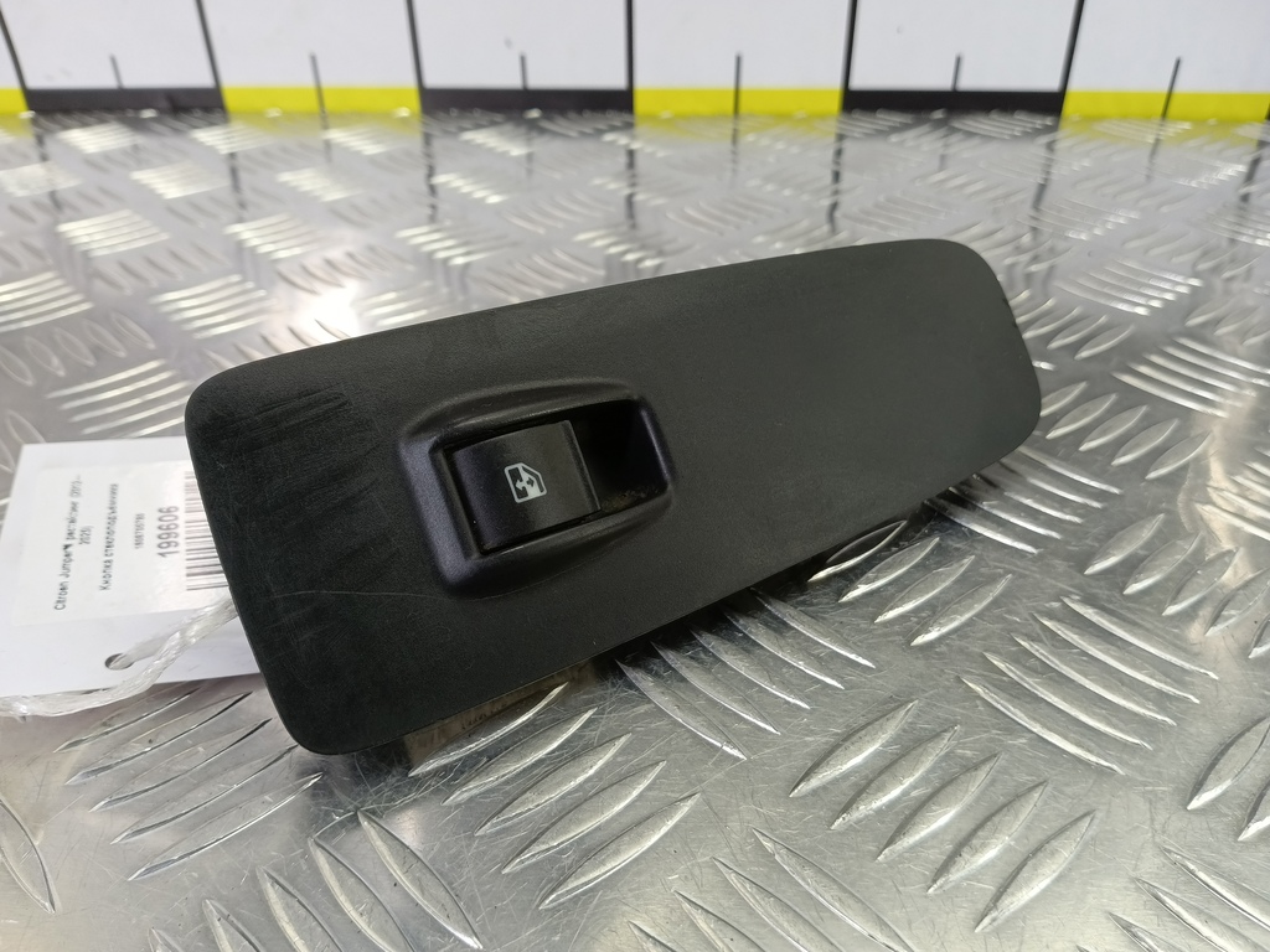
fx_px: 844
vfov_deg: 58.9
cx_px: 635
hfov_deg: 73.9
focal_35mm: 23
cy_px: 476
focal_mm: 4.11
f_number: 1.6
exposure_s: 1/50
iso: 144
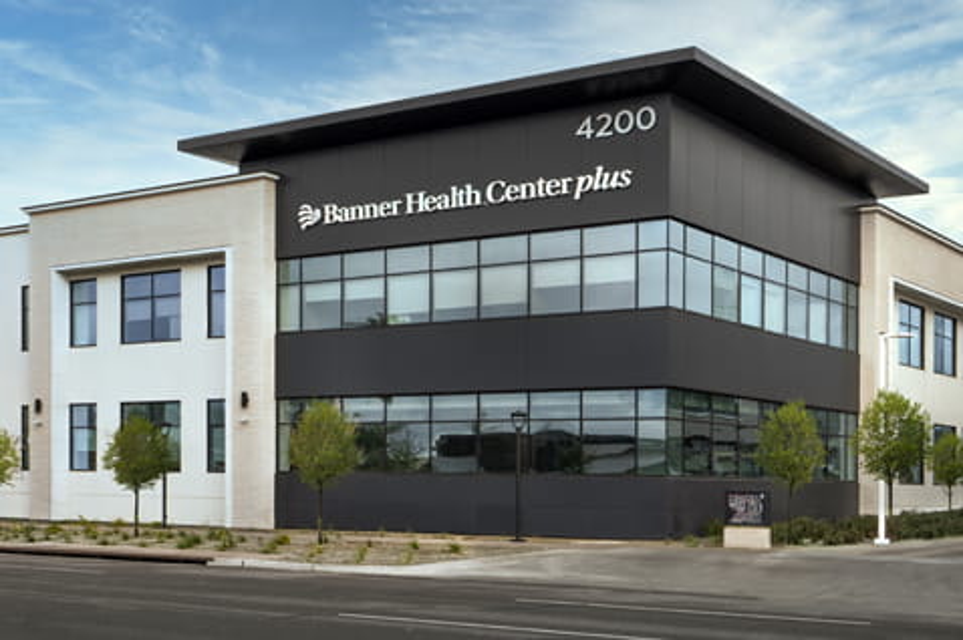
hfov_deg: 54.5
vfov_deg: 37.8
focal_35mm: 35
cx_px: 482
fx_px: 936
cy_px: 320
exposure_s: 1/80
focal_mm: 35
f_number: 11
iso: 200
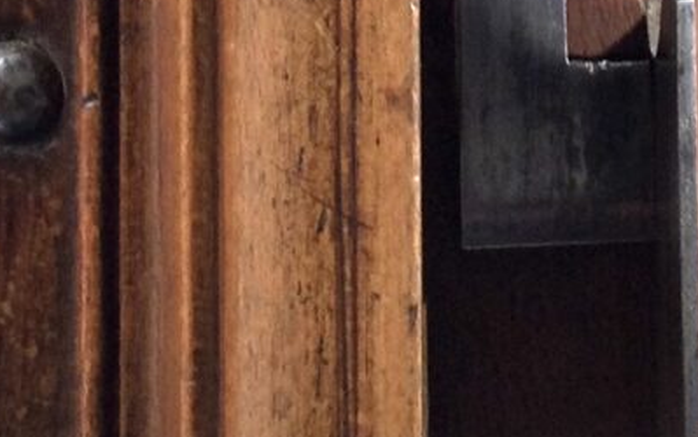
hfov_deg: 13.2
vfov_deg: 8.1
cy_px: -306
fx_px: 3008
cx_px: 567
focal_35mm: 158
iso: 32
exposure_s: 1/50
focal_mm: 3.3
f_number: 2.4
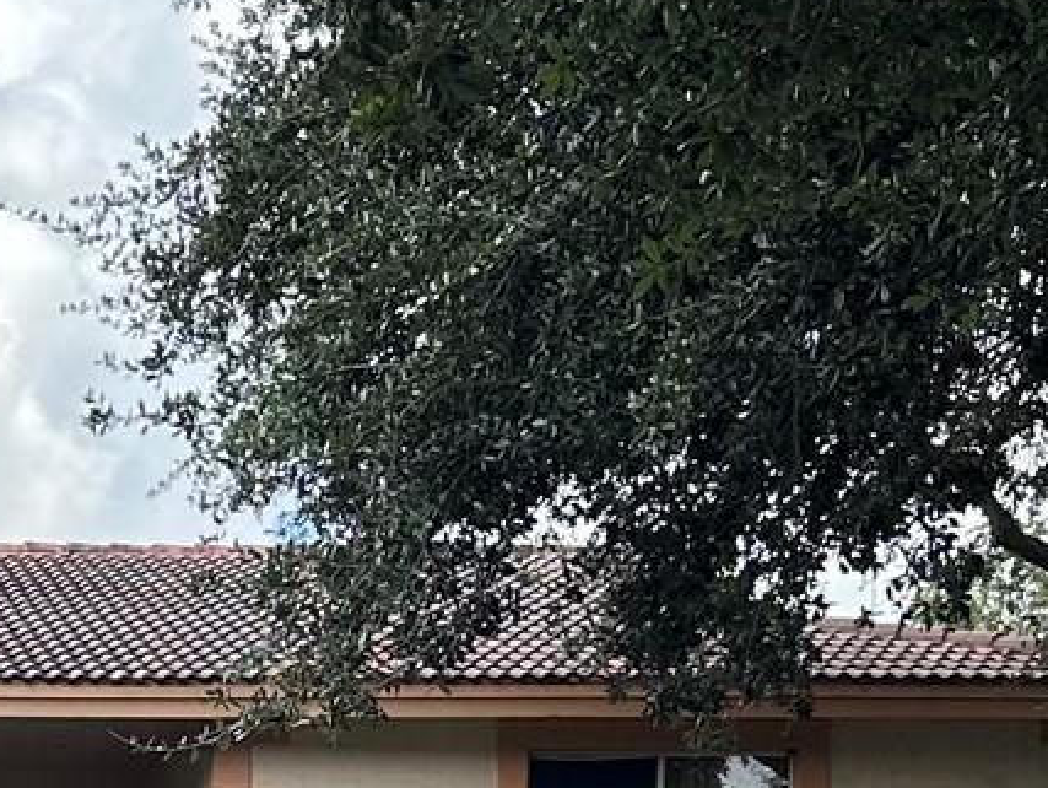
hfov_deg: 16.1
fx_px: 3485
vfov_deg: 12.2
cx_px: -346
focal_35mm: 115
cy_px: 1262
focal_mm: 6.86
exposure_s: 1/1304
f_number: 1.78
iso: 80
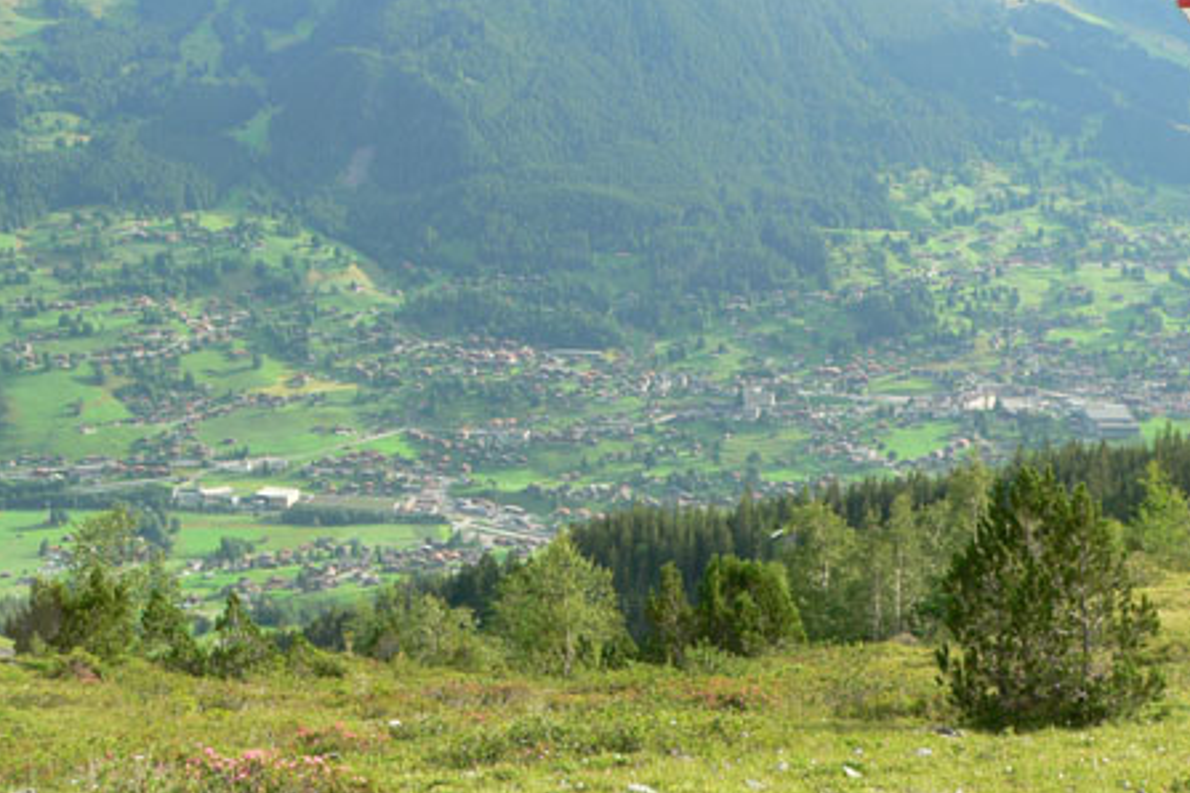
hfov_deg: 30.5
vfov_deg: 20.6
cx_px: 594
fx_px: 2181
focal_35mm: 66
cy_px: 357
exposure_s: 1/200
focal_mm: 10.4
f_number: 4
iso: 80
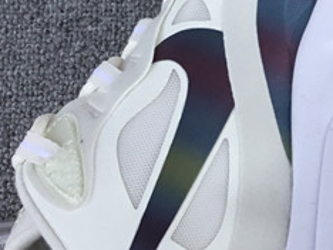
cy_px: 144
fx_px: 1146
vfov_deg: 12.5
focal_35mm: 119
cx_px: 397
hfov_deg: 15.9
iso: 25
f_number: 2.4
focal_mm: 3.3
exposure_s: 1/269
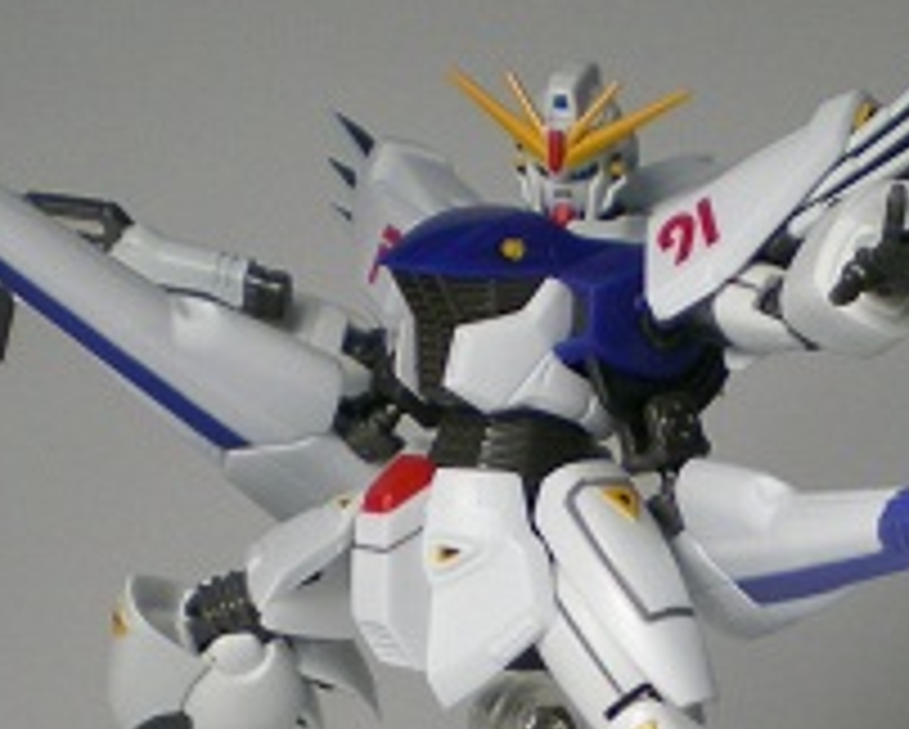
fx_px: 3205
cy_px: 819
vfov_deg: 12.7
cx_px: 837
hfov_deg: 15.9
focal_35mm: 119
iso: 109
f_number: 3.1
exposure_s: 1/63.2
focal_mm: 6.3
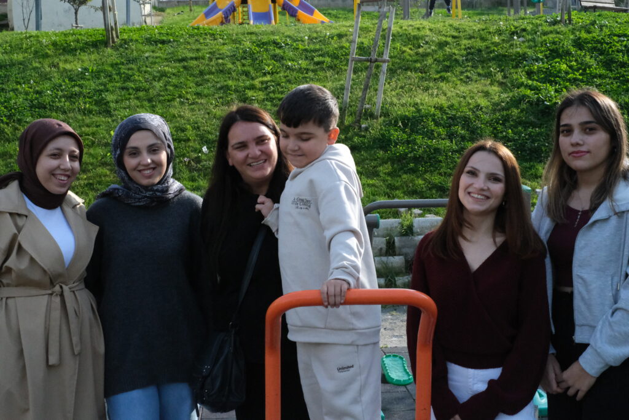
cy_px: 210
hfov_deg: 37.5
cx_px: 314
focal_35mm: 53
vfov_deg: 25.5
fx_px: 926
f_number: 11
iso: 10000
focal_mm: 35
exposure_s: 1/3800
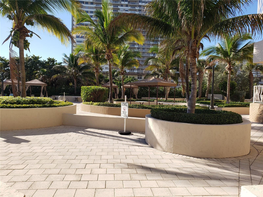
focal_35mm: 26
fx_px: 198
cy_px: 98
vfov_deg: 53.1
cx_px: 132
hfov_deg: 67.3
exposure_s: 1/1008
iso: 50
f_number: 2.4
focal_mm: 4.3
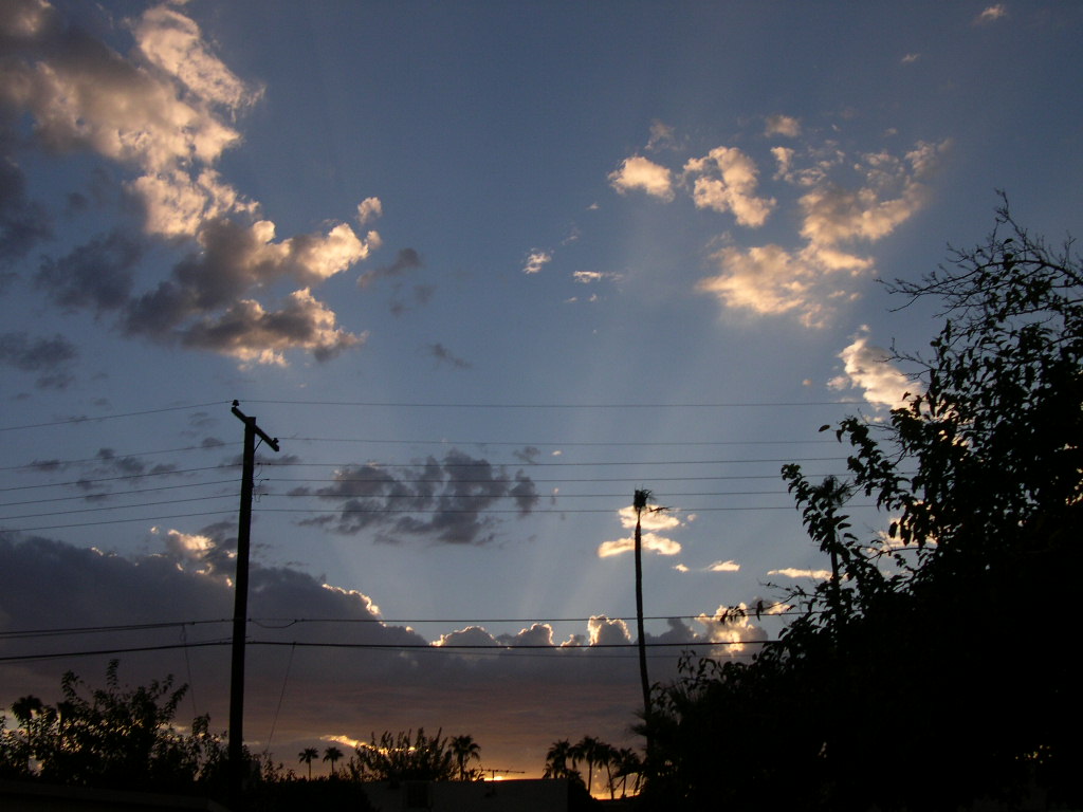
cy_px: 406
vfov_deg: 37.7
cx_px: 542
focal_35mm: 38
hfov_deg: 49.0
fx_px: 1189
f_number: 7.6
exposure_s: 1/176
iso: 100
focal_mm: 8
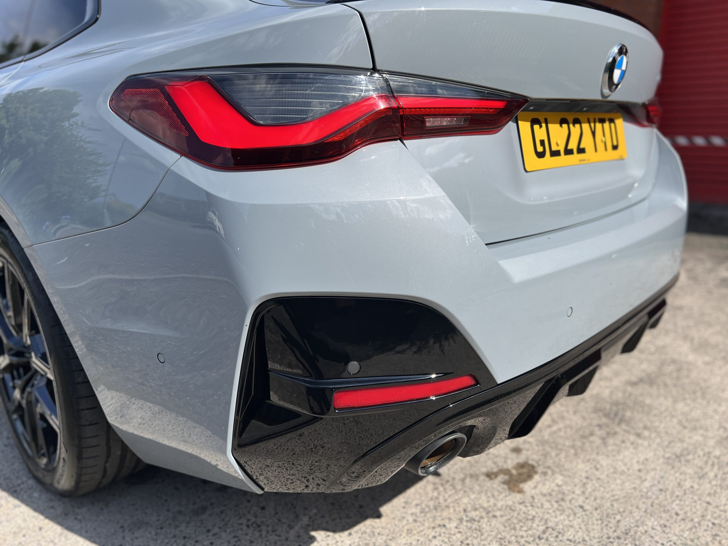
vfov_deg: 53.1
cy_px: 273
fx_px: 547
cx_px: 364
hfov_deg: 67.3
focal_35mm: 26
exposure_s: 1/2404
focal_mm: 5.7
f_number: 1.5
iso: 50
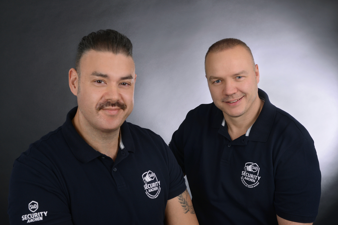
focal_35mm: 52
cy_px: 112
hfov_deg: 38.2
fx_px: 488
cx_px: 169
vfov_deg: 26.0
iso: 400
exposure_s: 1/125
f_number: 9
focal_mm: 52
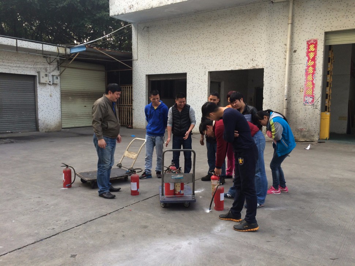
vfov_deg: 48.2
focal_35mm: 29
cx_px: 178
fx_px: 297
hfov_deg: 61.7
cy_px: 133
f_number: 2.2
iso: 50
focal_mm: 4.15
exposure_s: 1/100
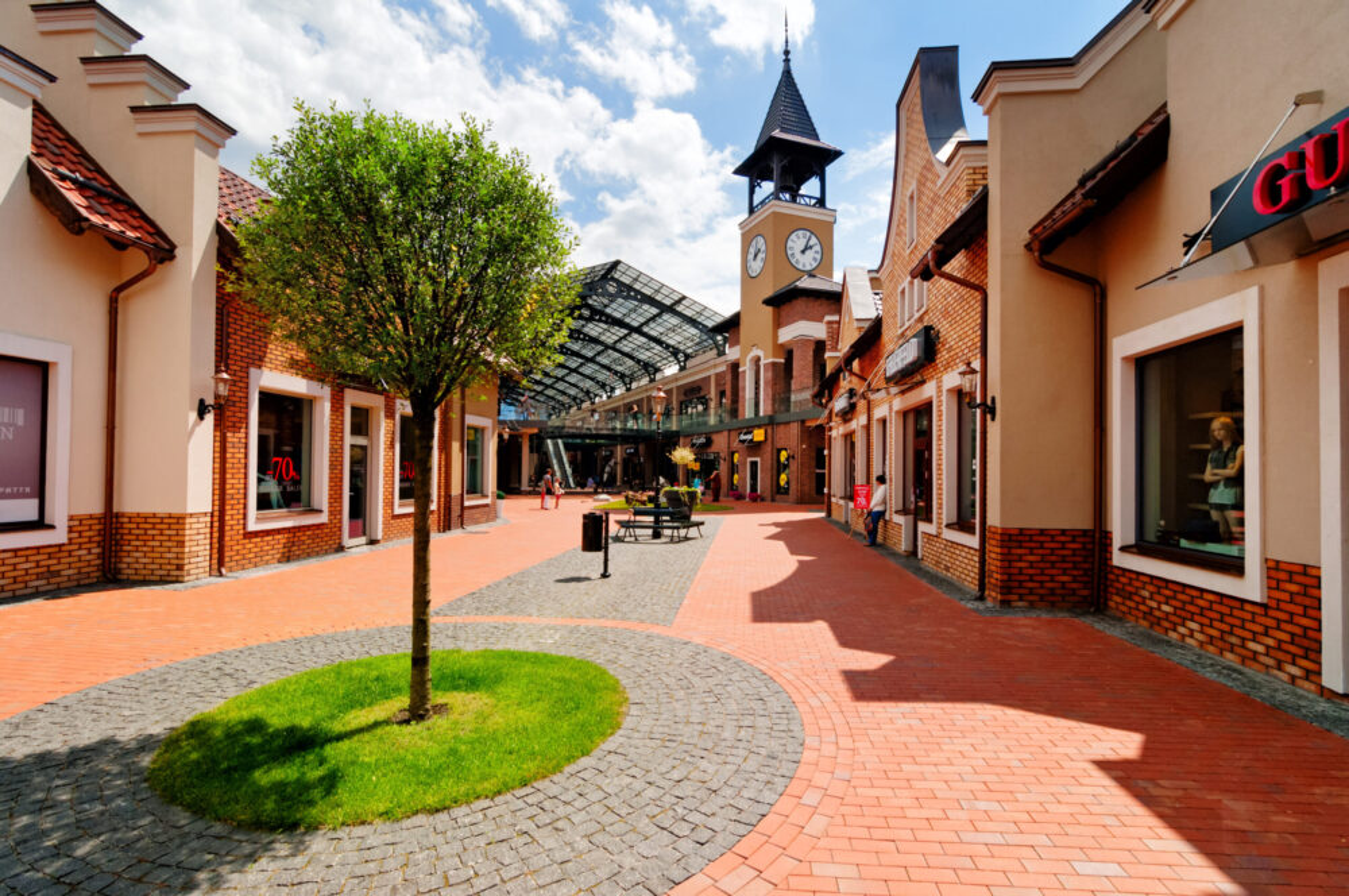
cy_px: 448
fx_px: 617
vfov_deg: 71.9
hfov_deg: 95.1
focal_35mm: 16
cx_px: 674
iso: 400
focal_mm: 11
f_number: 6.3
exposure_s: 1/2000
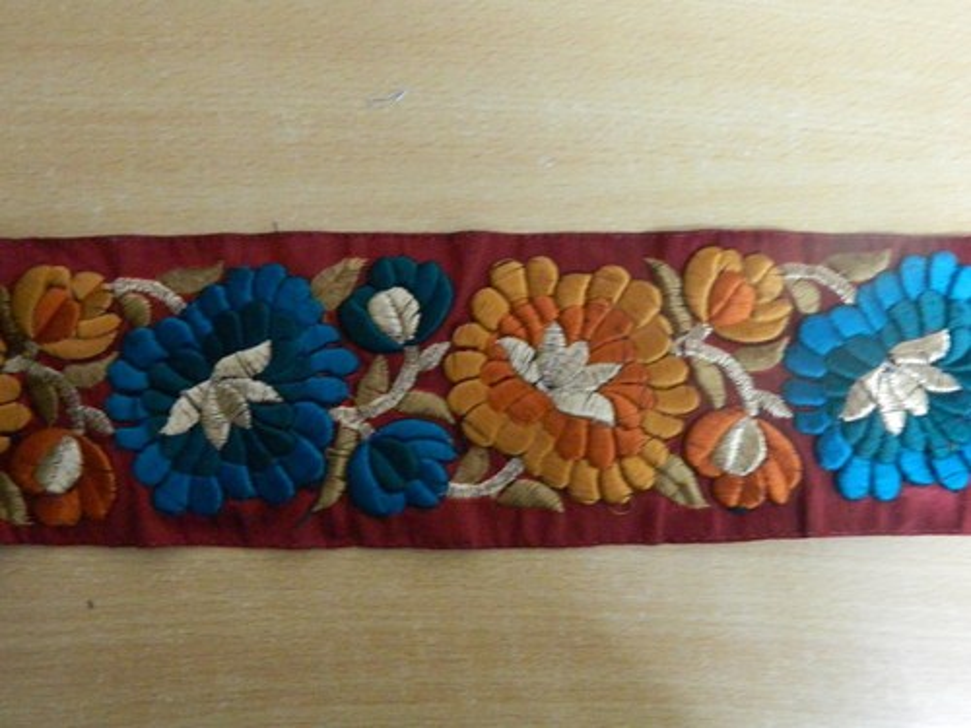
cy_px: 364
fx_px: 870
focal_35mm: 31
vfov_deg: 45.4
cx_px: 486
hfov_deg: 58.4
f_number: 3.2
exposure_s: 1/5
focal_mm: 5.6
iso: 800
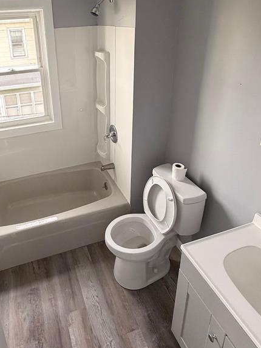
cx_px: 78
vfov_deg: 67.2
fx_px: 251
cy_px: 112
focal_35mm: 25
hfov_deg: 53.3
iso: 320
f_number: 2.2
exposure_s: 1/92
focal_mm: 2.22
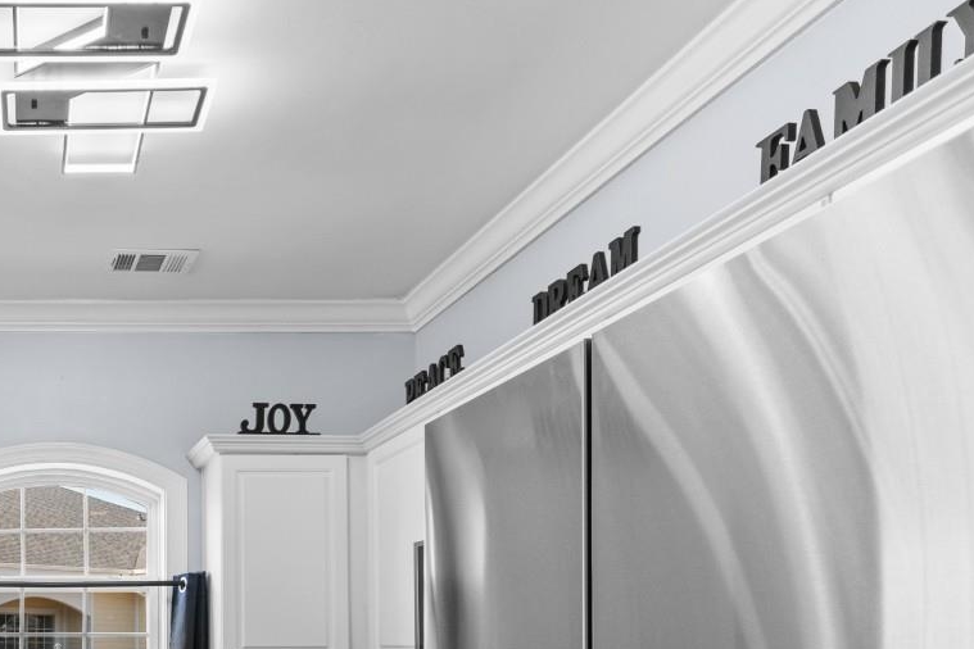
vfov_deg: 37.4
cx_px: 17
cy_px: 627
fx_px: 866
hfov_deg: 49.0
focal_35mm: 32
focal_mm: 10
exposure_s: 1/15
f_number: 4.5
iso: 100
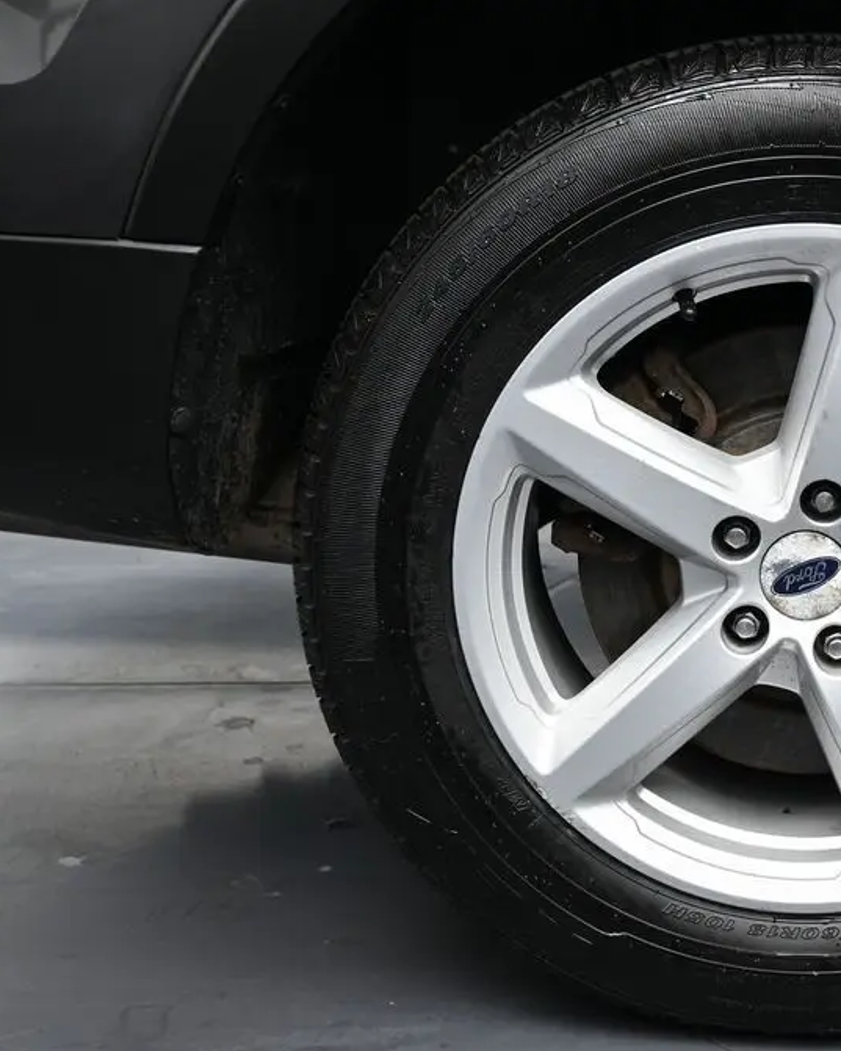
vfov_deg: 34.9
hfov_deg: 27.1
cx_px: 785
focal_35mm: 54
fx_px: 1671
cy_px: 533
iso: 500
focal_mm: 25
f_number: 4.2
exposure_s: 1/125
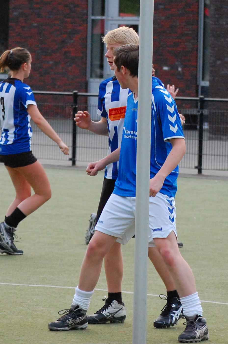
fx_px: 1228
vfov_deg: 15.9
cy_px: 172
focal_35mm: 129
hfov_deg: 10.6
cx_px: 114
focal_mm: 86
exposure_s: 1/500
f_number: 4.5
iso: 1600
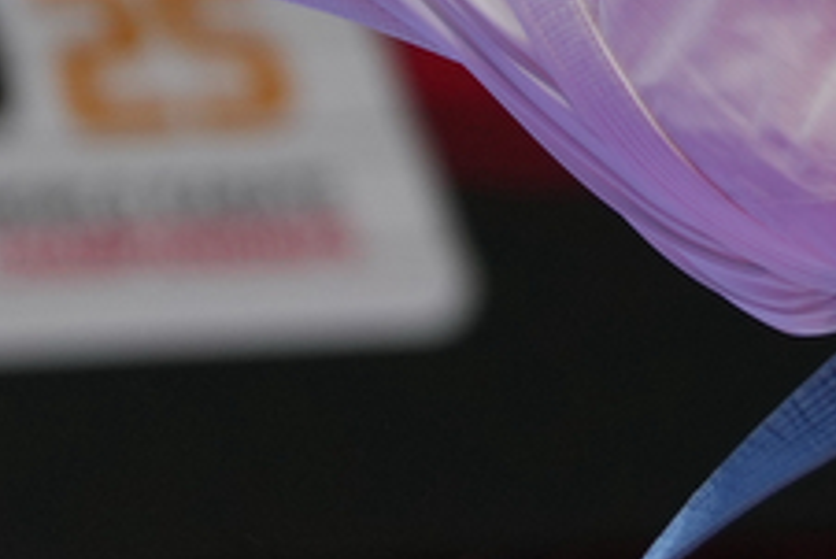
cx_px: 1487
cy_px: -507
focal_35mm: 1260
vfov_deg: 1.1
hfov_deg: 1.6
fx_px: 29278
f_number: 2.8
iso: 500
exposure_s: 1/1000
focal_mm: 178
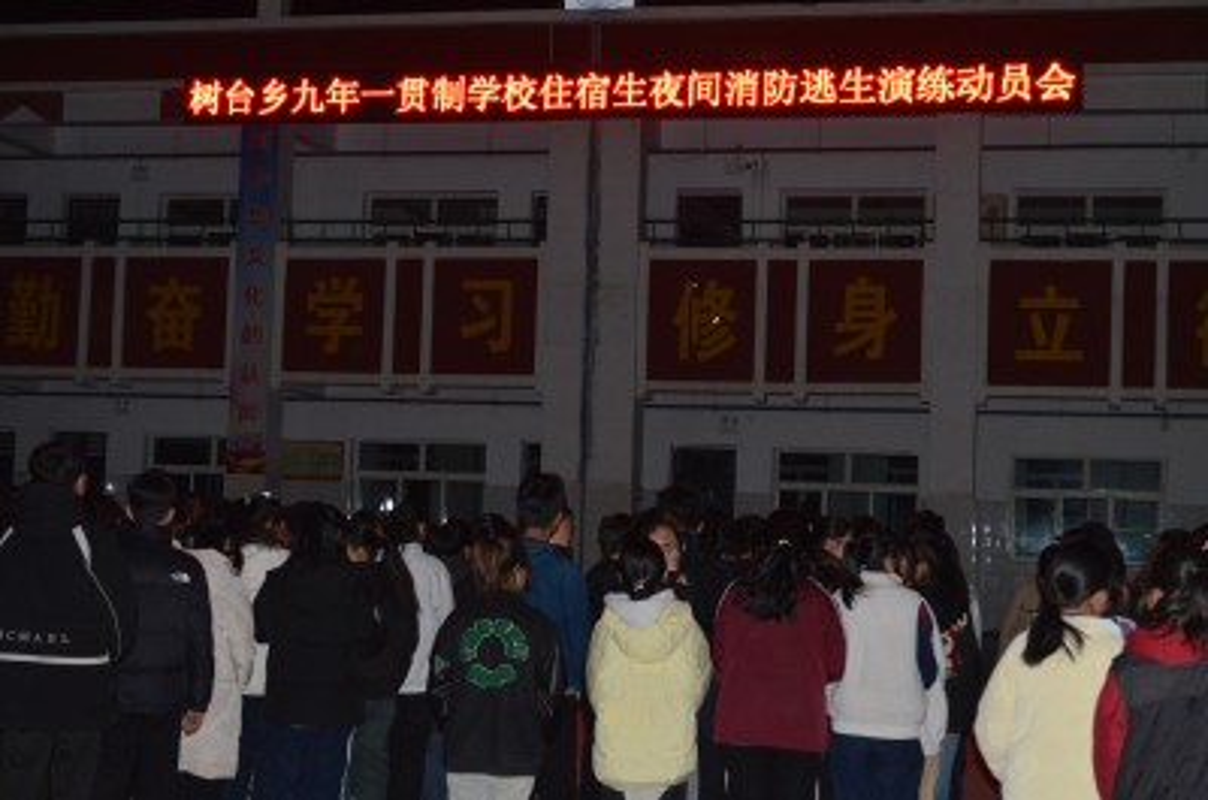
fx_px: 2009
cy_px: 400
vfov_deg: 22.5
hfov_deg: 33.5
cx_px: 604
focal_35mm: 60
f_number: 5.3
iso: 800
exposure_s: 1/60
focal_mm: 40
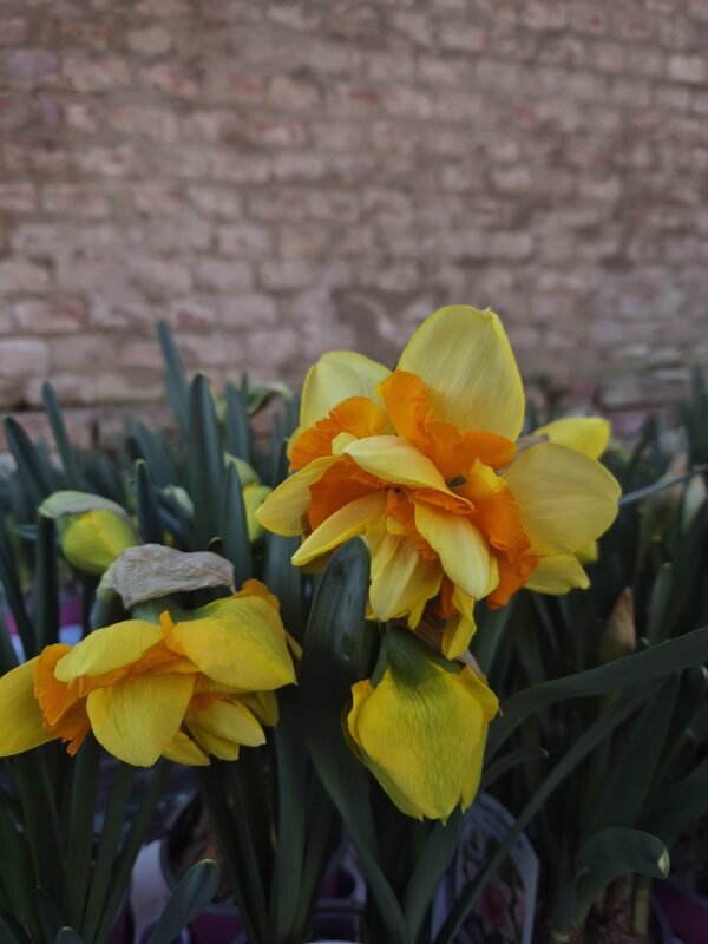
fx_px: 627
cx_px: 354
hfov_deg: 58.9
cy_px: 472
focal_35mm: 23
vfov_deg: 73.9
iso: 25
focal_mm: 5.4
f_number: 1.8
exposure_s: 1/427
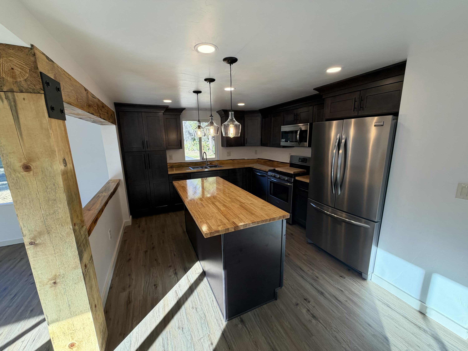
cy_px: 176
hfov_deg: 102.1
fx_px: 189
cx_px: 234
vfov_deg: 85.7
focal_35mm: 14
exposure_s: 1/120
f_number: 2.2
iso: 80
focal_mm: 2.22
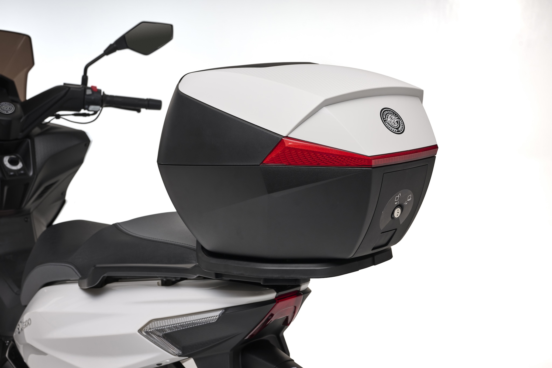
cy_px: 184
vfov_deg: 27.0
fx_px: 767
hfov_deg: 39.6
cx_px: 276
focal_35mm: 50
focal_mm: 50
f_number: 9
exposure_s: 1/200
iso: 125
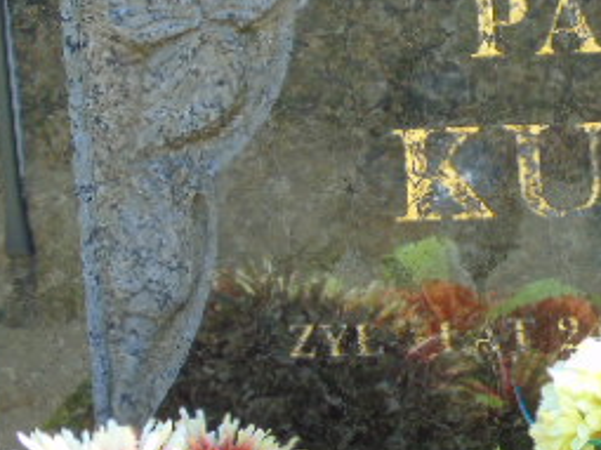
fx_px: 4703
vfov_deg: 5.5
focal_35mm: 271
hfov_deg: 7.3
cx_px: 422
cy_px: 198
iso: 80
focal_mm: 19
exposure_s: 1/80
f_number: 4.4
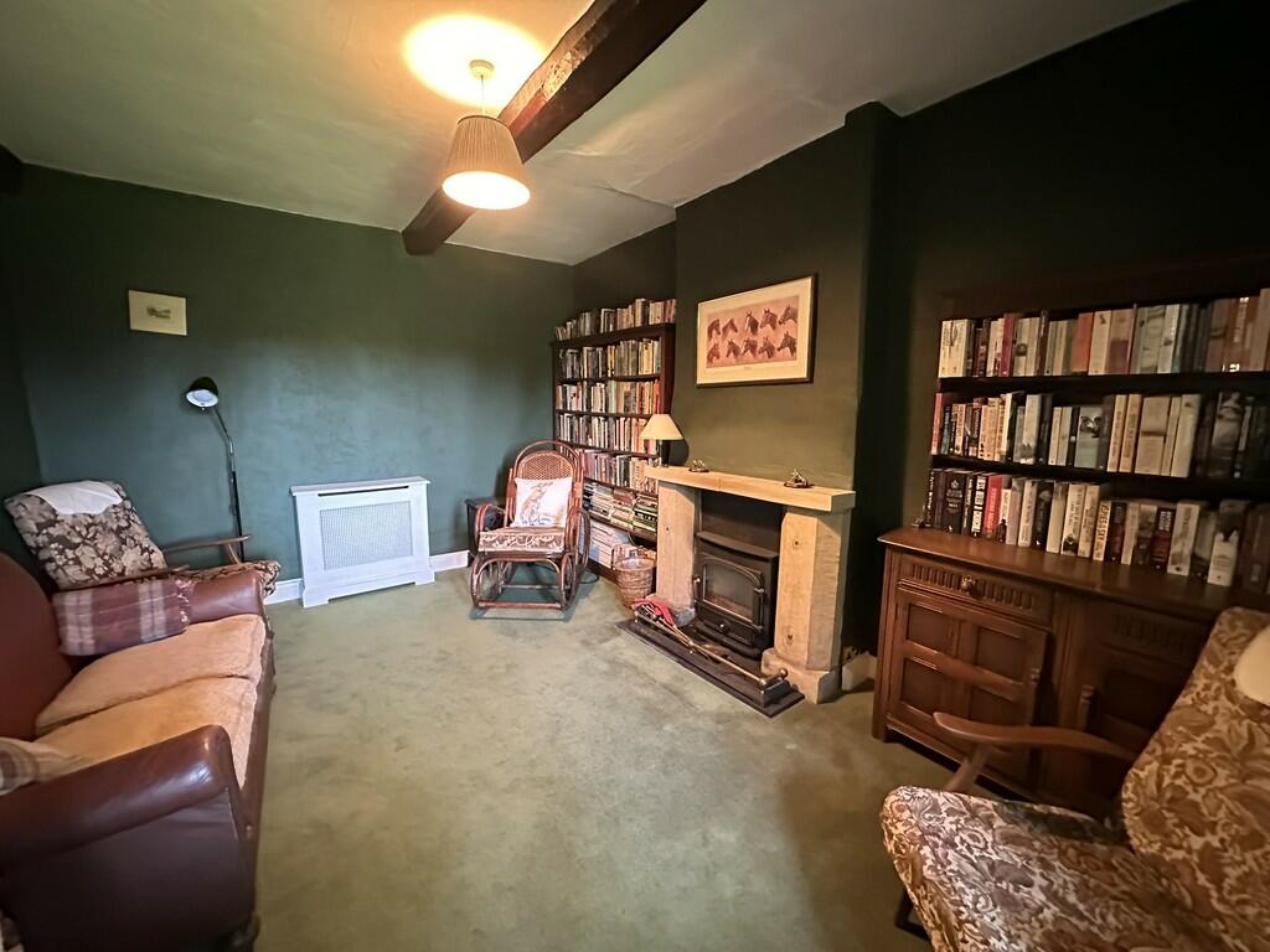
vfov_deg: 85.7
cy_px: 476
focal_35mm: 14
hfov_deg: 102.1
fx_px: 514
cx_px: 635
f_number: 2.2
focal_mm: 2.22
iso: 2000
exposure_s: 1/25
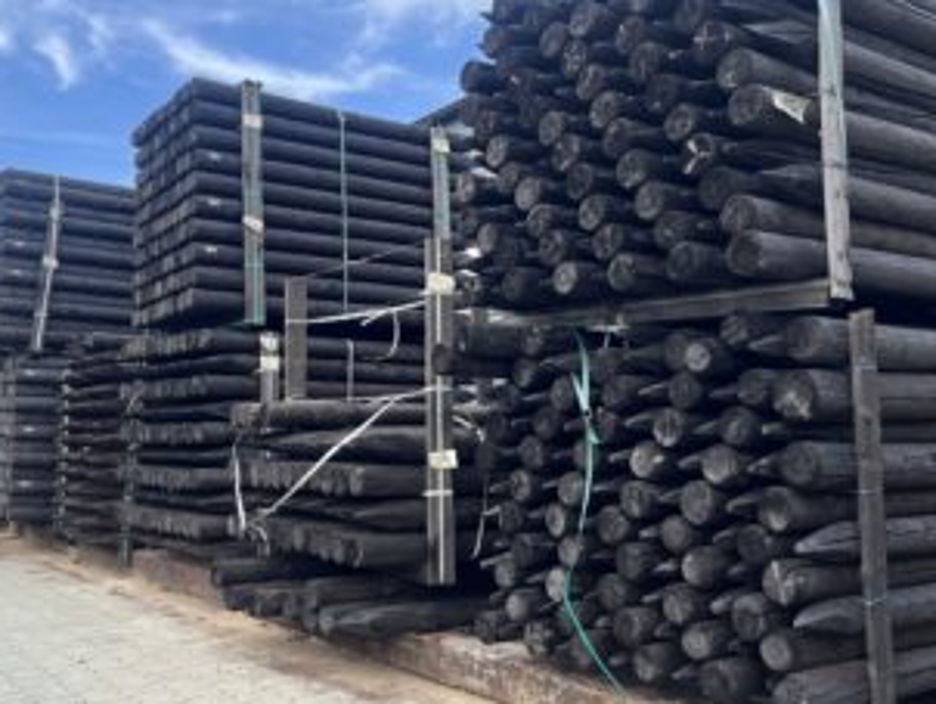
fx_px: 1001
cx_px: 387
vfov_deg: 38.7
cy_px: 377
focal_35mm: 37
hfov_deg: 49.9
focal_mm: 5.7
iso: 50
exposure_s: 1/1183
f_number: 1.5
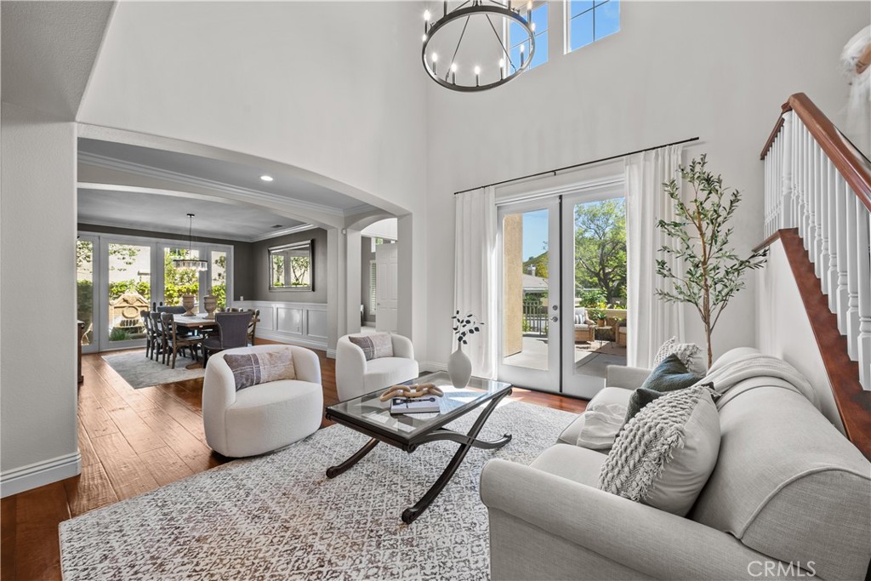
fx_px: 315
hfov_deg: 108.3
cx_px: 436
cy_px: 290
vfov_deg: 85.4
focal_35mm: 13
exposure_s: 1/2.5
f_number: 9
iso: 200
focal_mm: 13
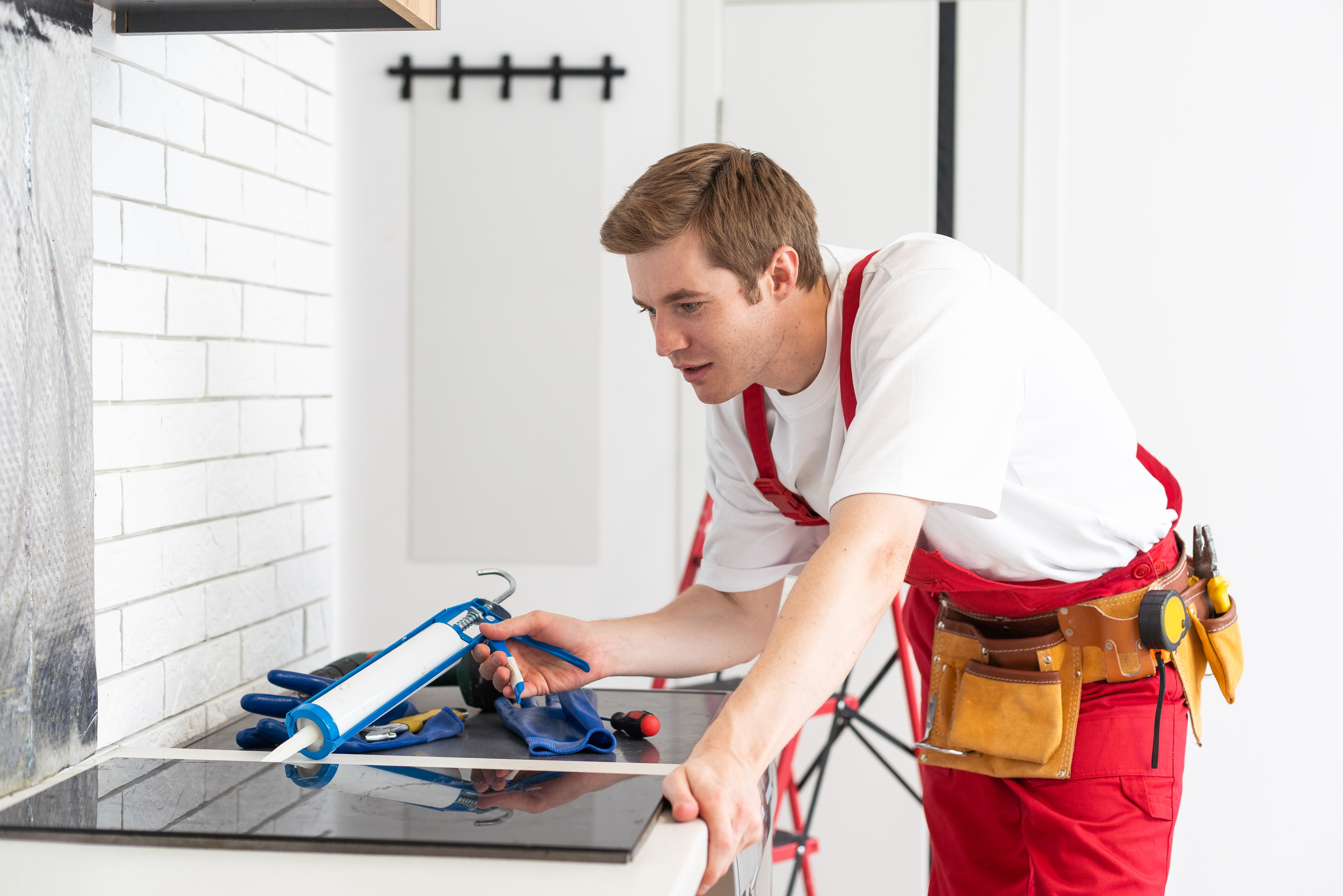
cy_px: 448
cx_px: 672
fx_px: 1865
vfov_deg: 27.0
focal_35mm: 50
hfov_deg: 39.6
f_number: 3.2
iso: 160
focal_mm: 50
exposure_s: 1/160
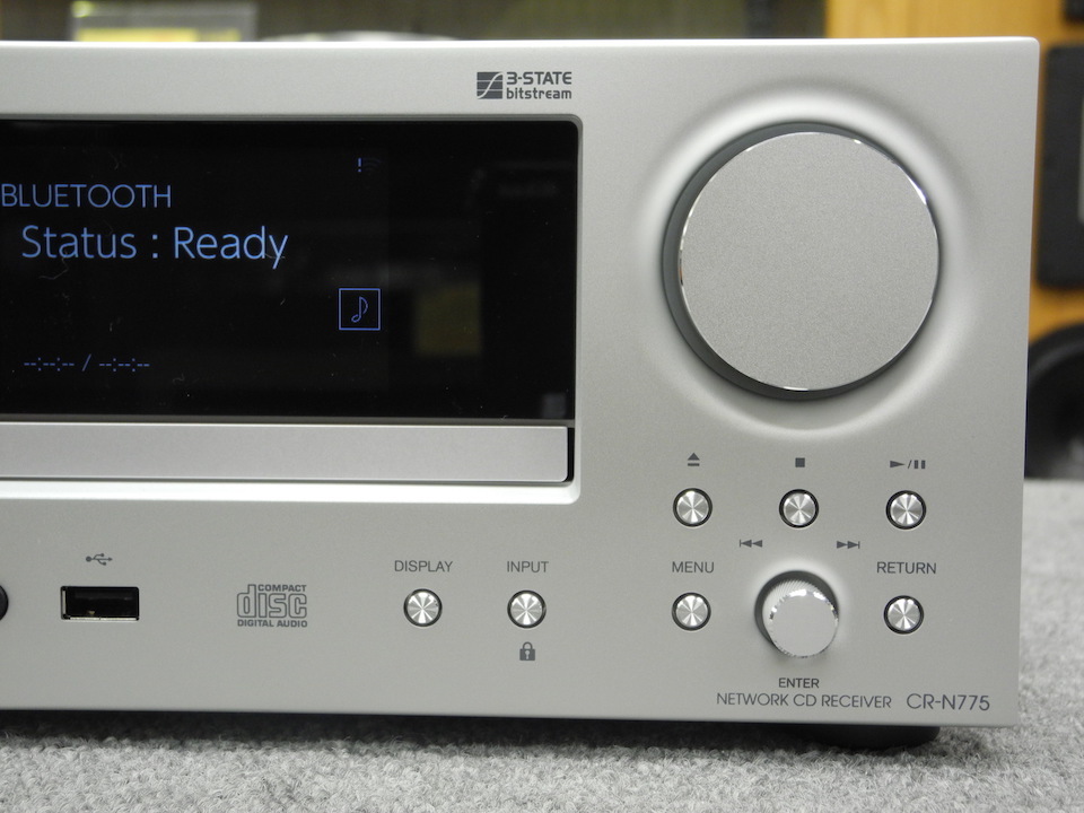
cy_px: 406
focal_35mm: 45
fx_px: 1409
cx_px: 542
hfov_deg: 42.1
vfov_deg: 32.2
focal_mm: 9.7
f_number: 3.2
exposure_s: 1/30
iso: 348
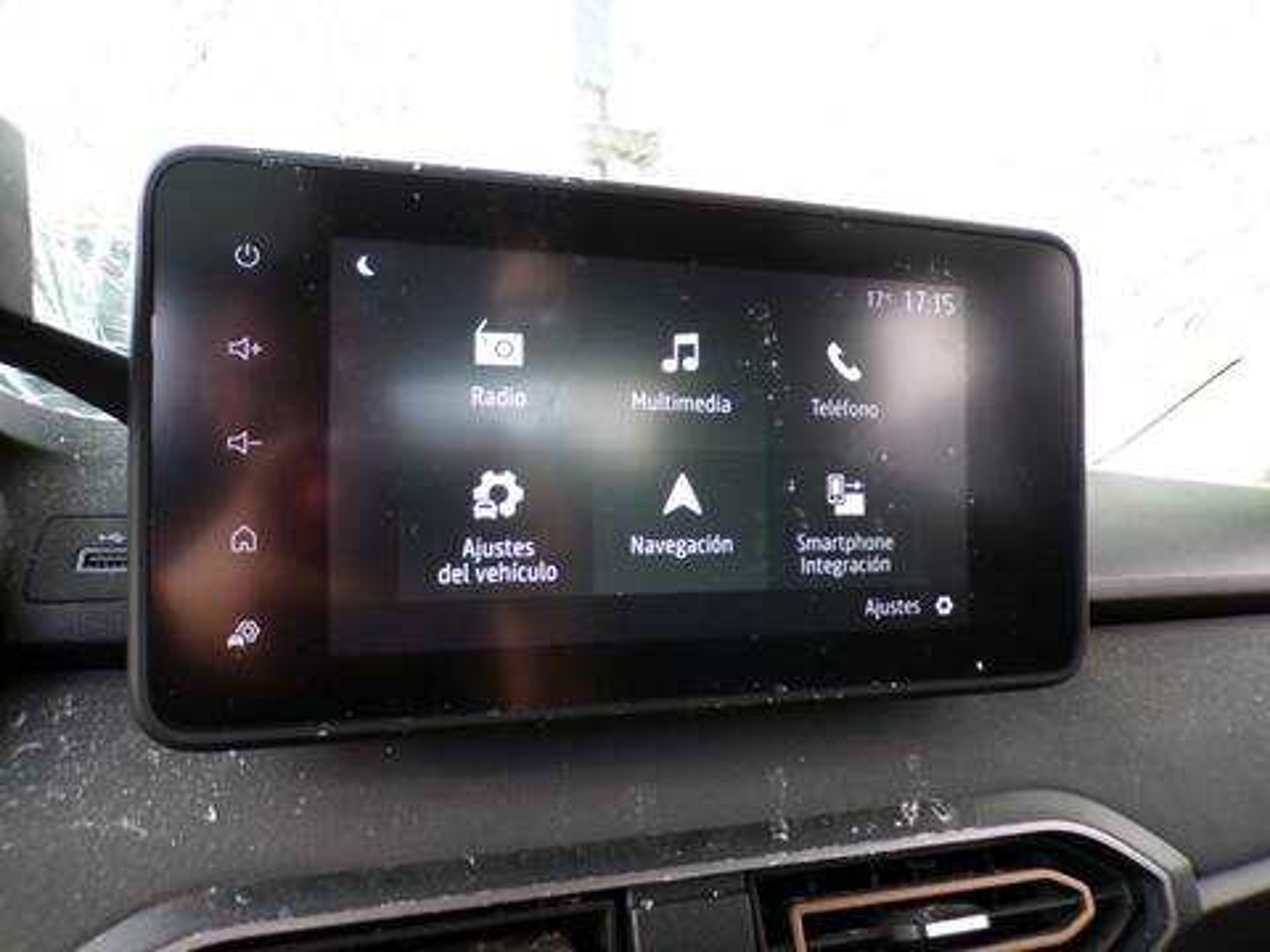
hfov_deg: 71.6
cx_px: 635
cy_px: 476
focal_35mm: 24
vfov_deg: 56.8
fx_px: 881
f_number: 3
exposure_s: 1/25
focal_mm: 4.3
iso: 200
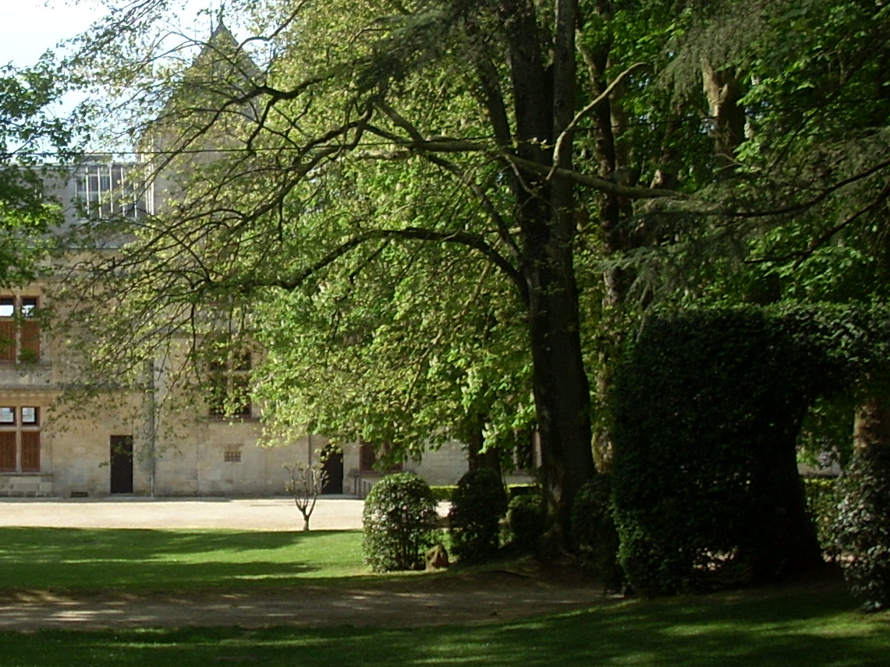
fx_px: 2134
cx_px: 55
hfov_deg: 22.8
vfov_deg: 17.8
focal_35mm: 83
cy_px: 261
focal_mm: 6.2
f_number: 5.6
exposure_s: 1/155
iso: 64
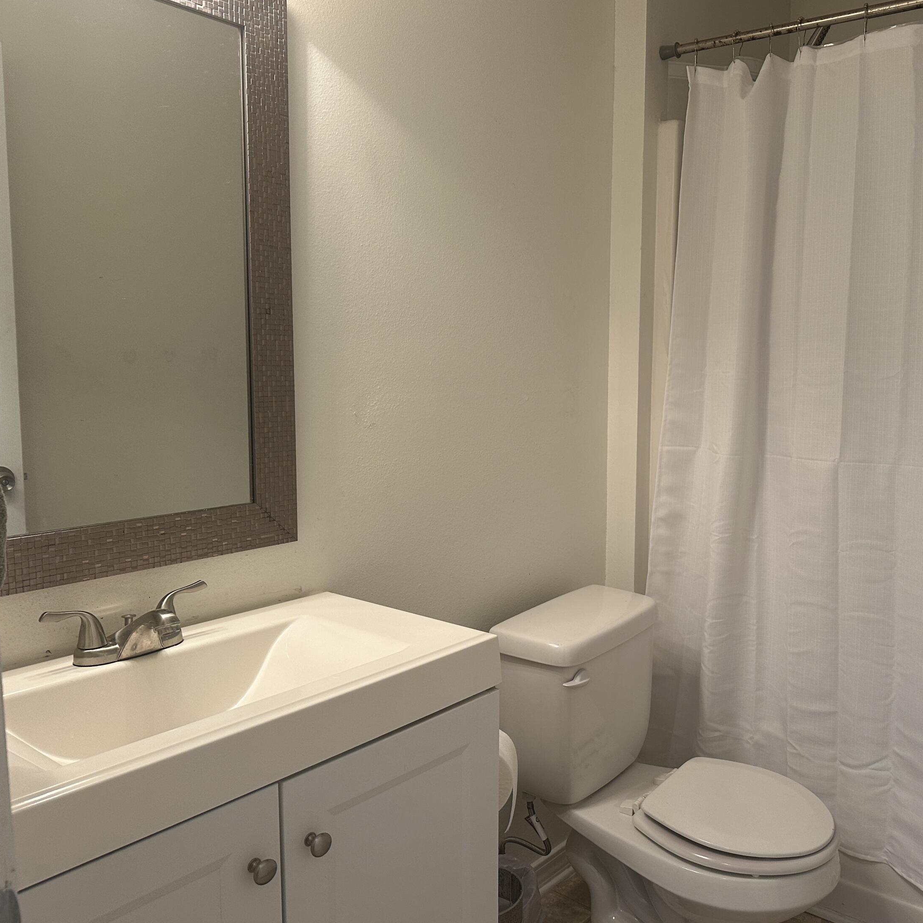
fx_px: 875
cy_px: 455
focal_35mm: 29
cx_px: 619
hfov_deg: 54.4
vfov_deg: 55.6
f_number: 1.78
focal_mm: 6.86
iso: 125
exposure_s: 1/60
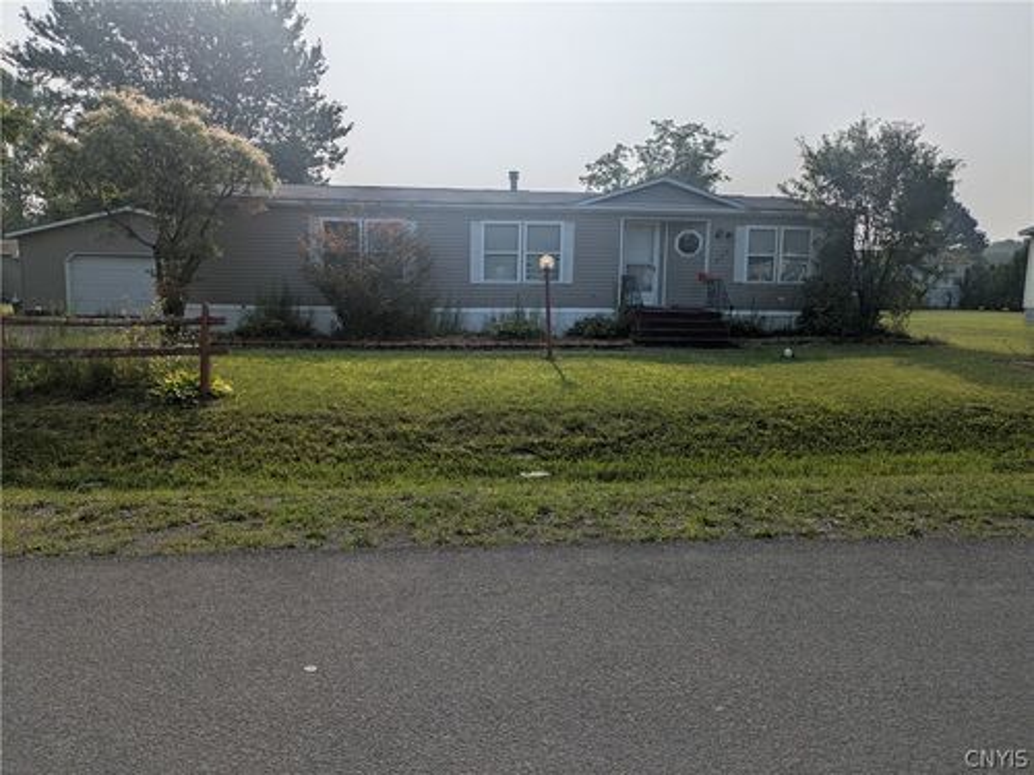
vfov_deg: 54.9
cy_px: 388
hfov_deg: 69.4
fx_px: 747
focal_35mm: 25
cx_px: 517
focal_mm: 5.43
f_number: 1.89
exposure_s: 1/5917
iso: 47
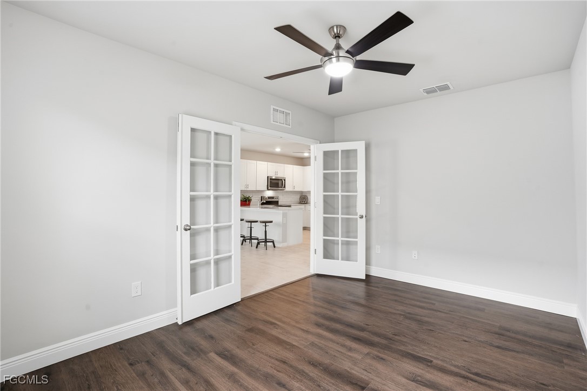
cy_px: 196
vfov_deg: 73.7
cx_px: 294
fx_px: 261
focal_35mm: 16
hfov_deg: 96.8
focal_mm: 16
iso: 200
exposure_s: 1/20
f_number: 9
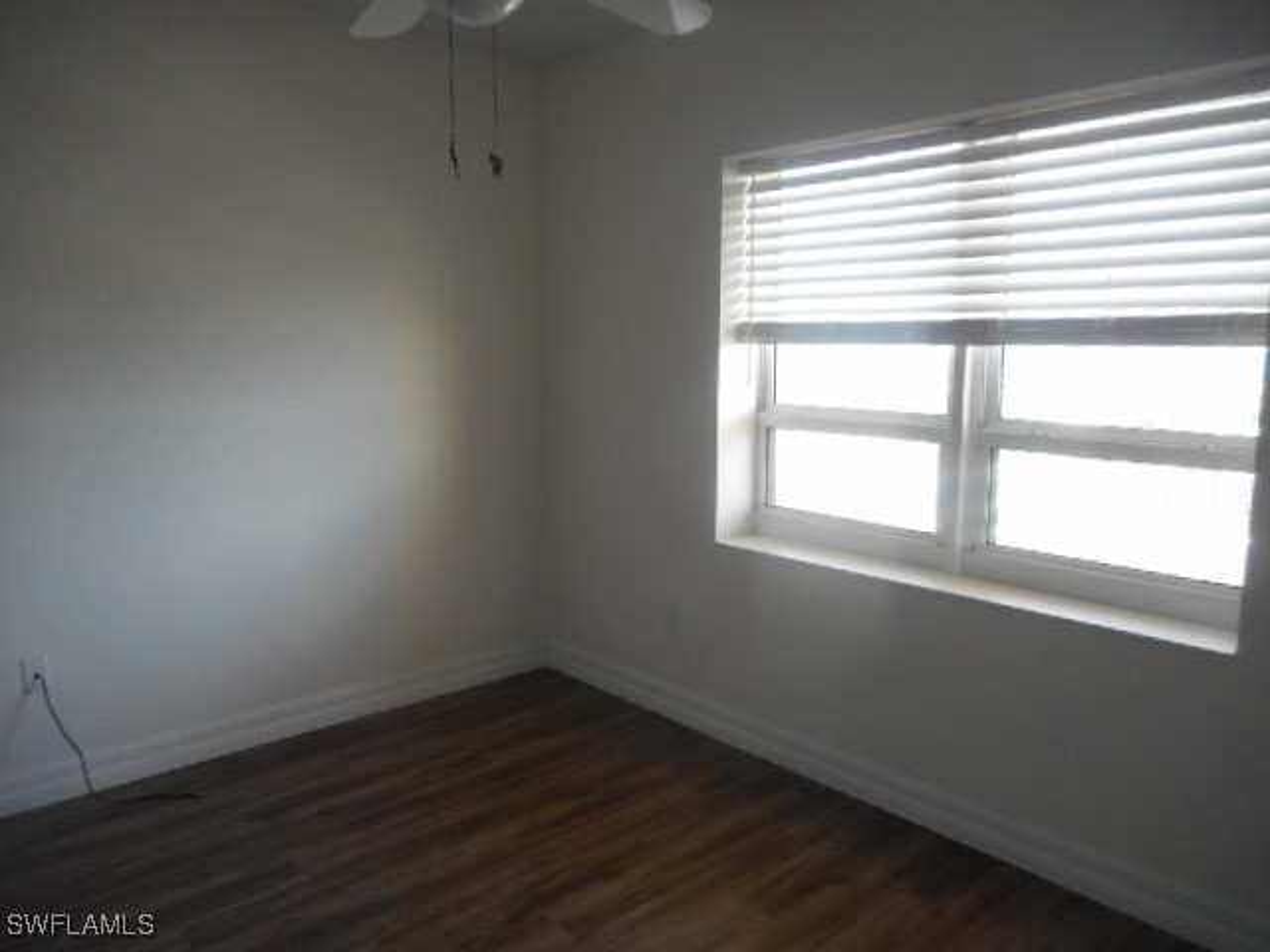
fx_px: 917
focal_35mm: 25
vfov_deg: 54.9
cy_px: 476
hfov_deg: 69.4
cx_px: 635
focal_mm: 4.5
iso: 140
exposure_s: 1/30
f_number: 3.7
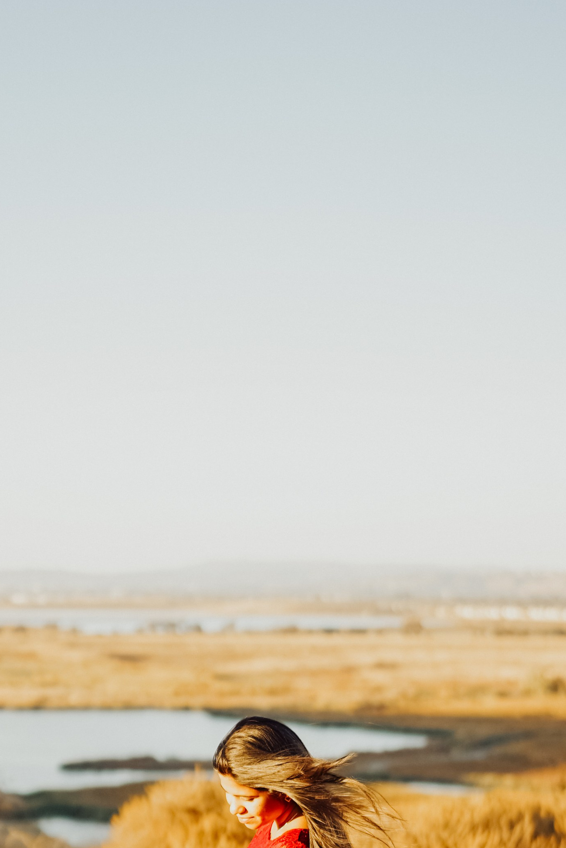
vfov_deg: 28.0
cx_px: 167
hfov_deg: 19.6
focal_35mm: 69
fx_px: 1627
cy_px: 783
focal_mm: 35
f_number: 1.4
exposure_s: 1/2000
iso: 100
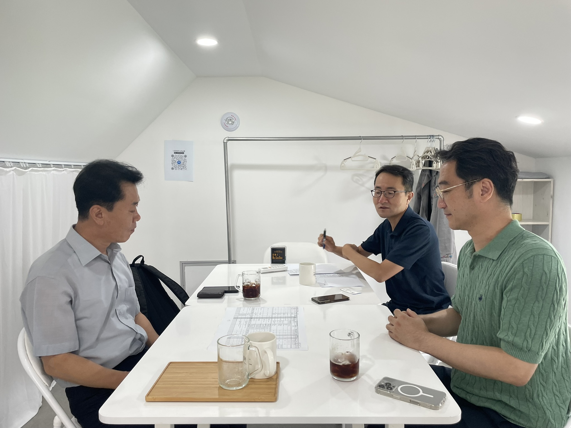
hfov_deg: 67.3
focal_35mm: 26
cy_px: 214
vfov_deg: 53.1
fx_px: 429
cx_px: 286
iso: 100
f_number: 1.6
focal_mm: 4.2
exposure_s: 1/121
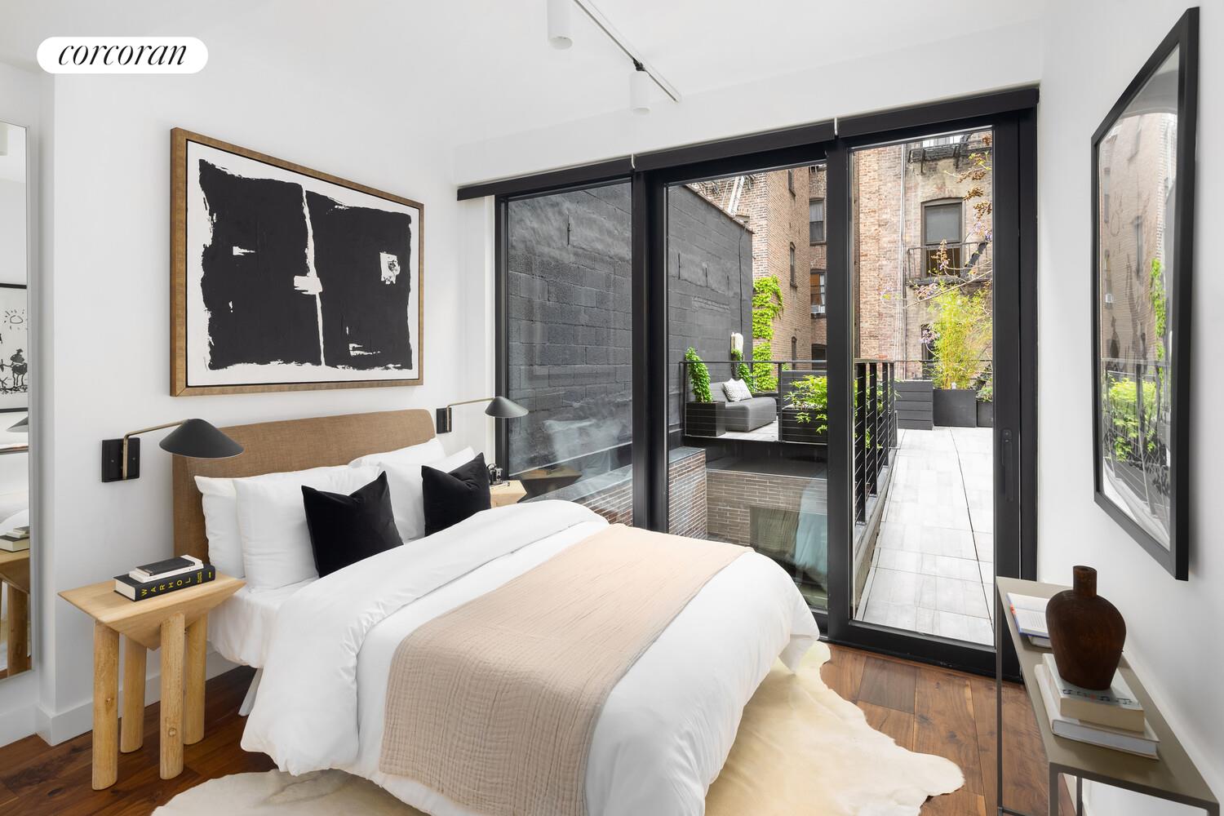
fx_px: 578
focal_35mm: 17
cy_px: 408
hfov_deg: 93.3
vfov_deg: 70.4
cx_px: 612
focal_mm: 17
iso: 640
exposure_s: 1/1.25
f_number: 11
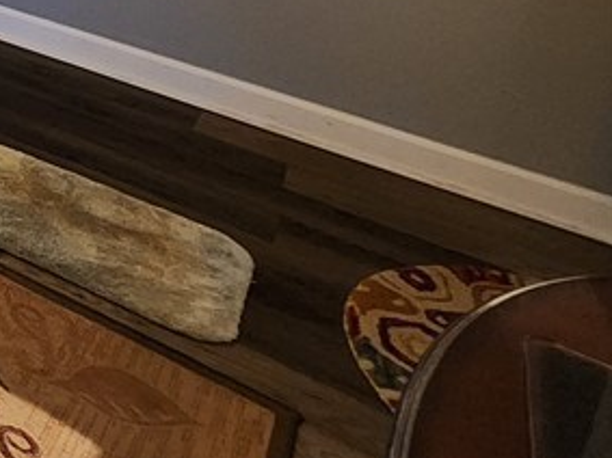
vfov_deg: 23.2
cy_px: -270
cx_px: -491
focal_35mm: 47
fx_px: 831
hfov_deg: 22.4
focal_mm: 2.2
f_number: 2.2
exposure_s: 1/30
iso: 400
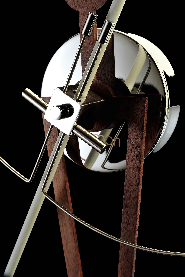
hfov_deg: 15.2
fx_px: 695
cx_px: 92
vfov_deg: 22.6
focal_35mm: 90
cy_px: 138
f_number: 29
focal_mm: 90
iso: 200
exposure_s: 1/125
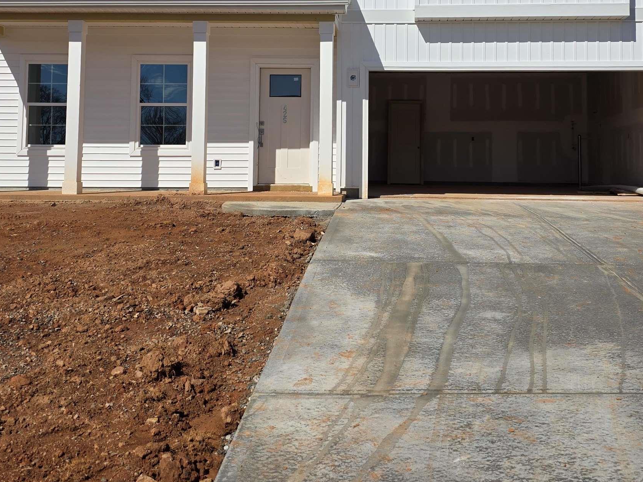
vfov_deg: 33.5
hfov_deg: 44.6
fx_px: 780
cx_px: 375
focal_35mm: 42
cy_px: 110
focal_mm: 6.3
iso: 40
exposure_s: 1/7944
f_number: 1.7
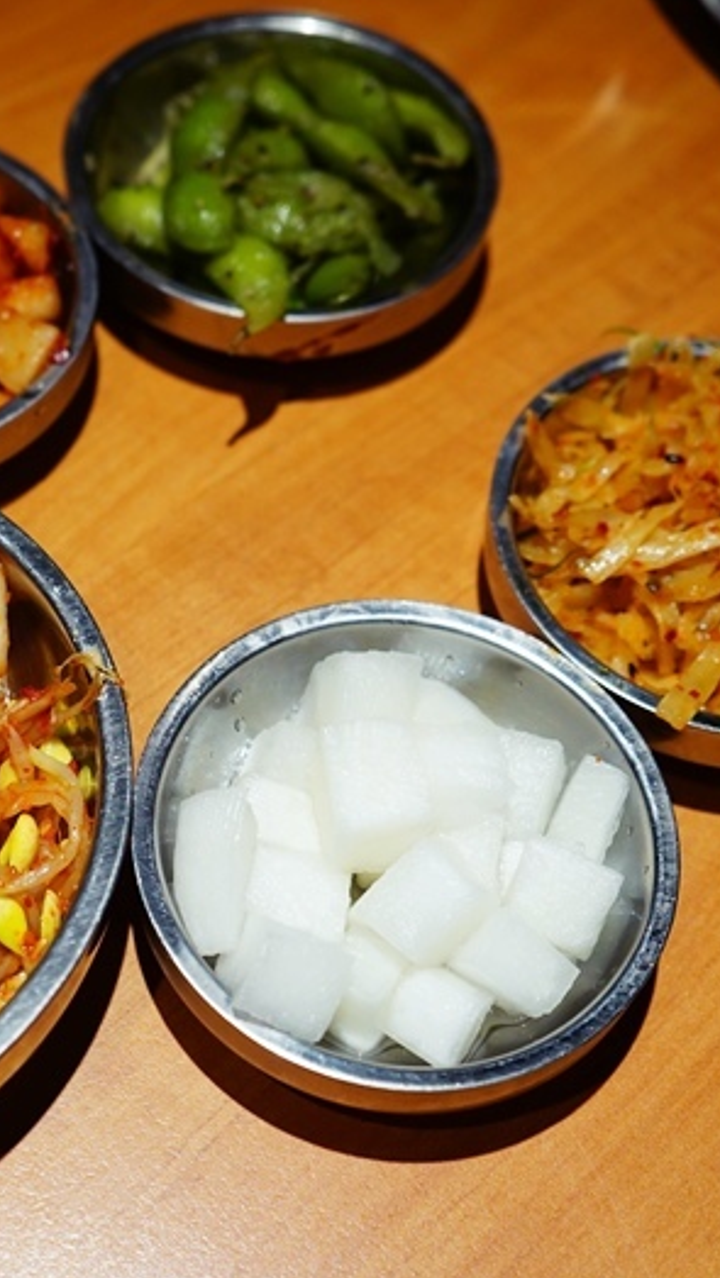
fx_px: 1899
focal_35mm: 56
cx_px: 166
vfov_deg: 37.2
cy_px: 645
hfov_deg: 21.3
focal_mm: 35
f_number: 4
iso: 320
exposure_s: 1/60
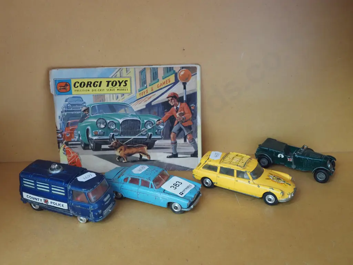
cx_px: 176
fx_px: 408
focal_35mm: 40
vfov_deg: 36.0
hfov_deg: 46.8
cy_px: 132
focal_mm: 20
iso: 3200
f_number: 5.6
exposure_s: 1/40
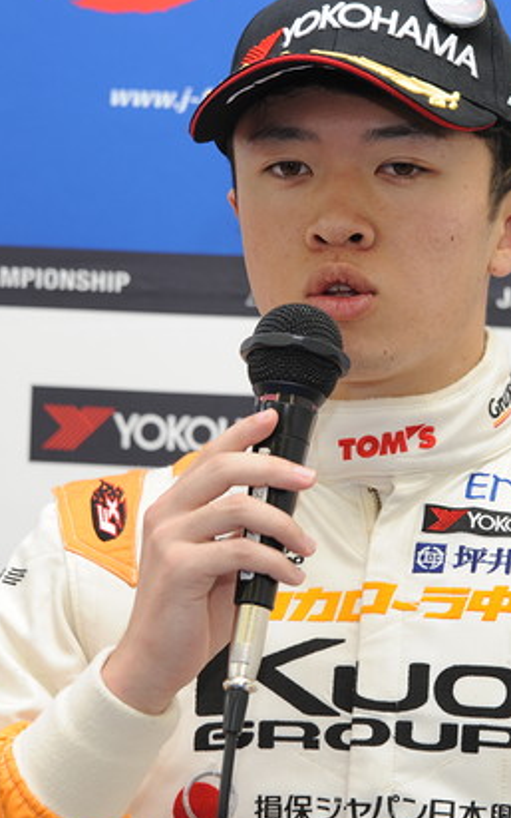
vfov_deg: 15.6
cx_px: 366
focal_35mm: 134
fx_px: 2985
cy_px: 368
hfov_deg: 9.8
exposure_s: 1/60
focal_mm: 75
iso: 400
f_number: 5.6
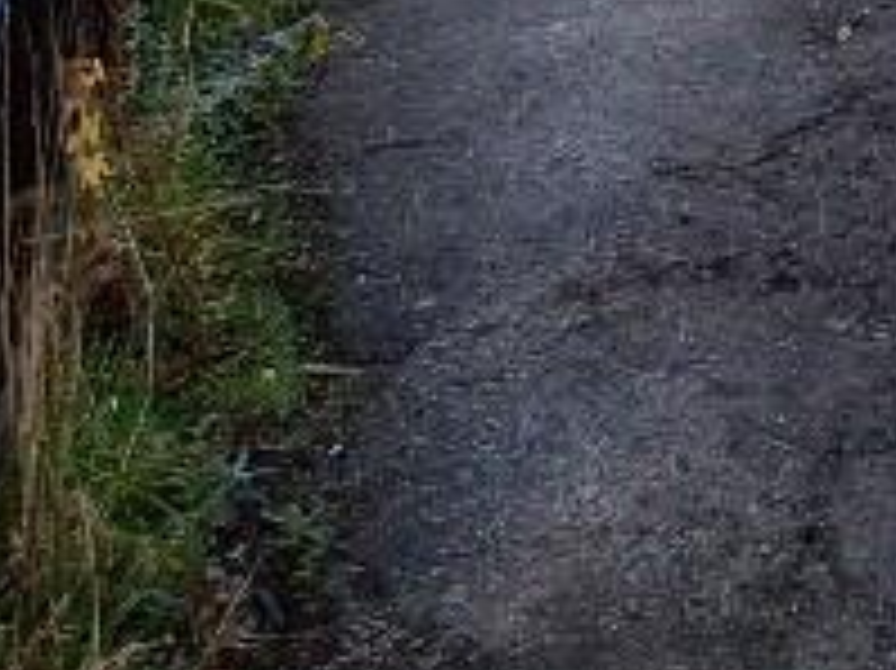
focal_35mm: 67
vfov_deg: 15.2
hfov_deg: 22.6
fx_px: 1733
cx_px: 1409
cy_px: -845
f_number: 2.2
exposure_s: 1/622
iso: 40
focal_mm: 1.74
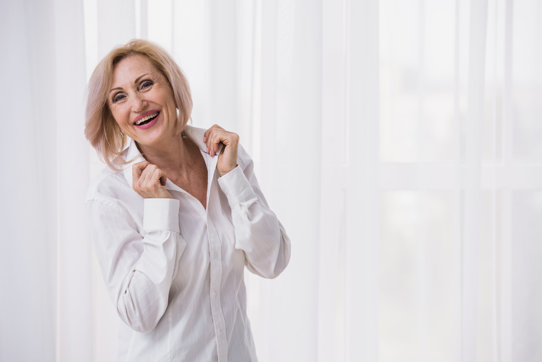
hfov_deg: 12.8
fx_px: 2410
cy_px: 181
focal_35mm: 160
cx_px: 271
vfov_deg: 8.6
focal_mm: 160
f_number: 5
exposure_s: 1/160
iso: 100
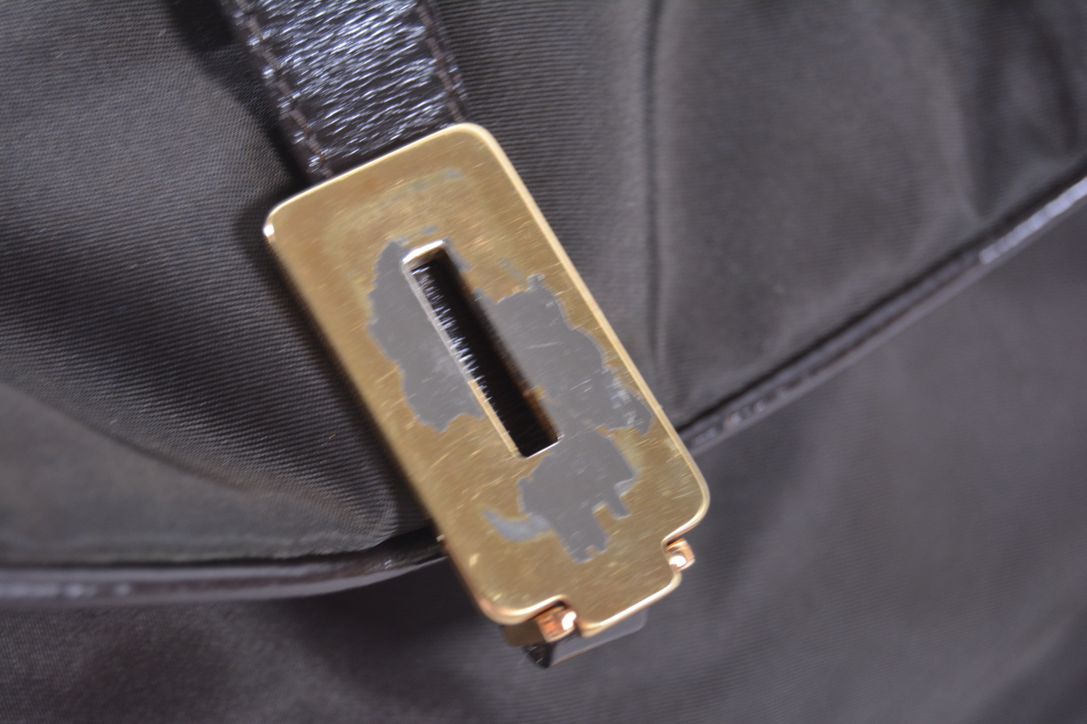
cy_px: 362
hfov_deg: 24.6
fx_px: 2491
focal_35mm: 82
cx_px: 544
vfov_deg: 16.6
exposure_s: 1/50
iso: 800
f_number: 5.6
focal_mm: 55
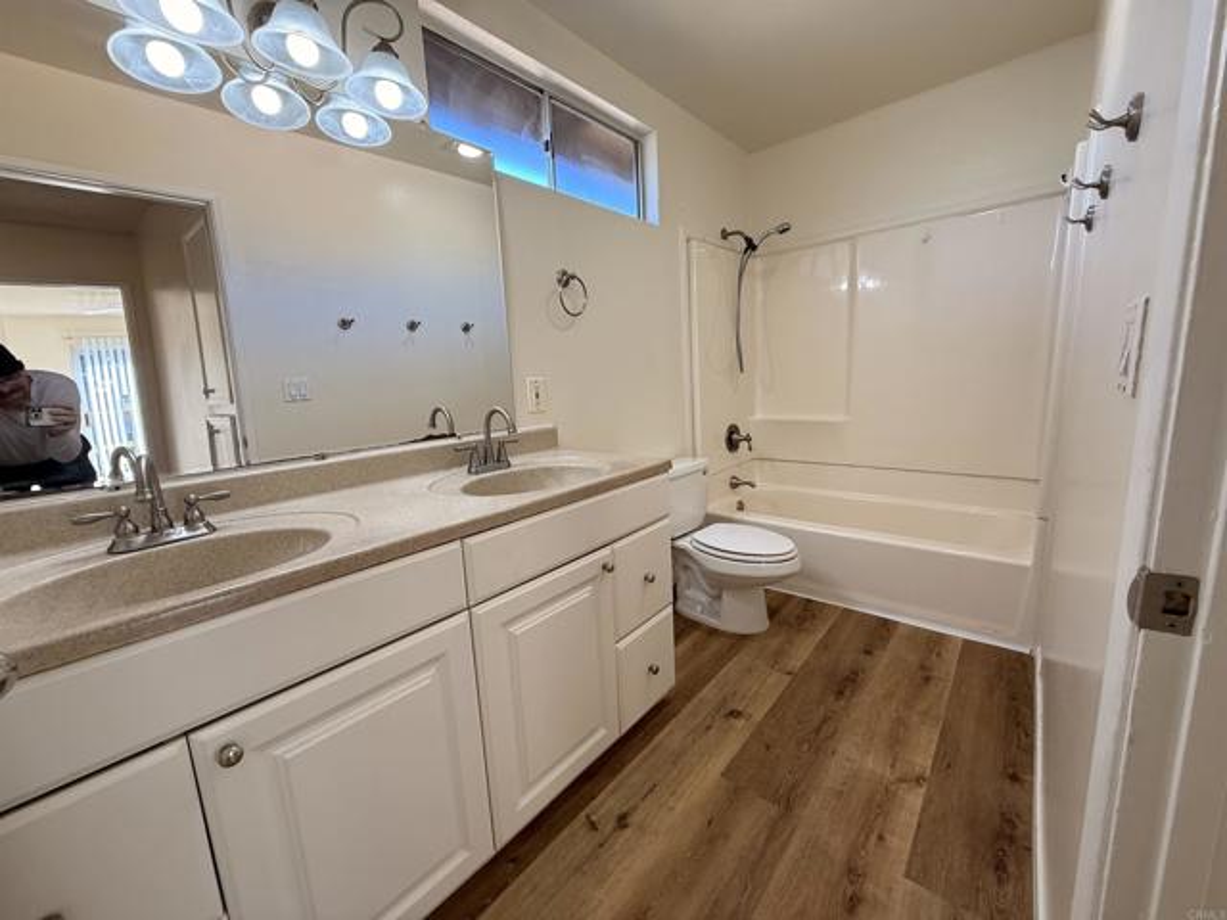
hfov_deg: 102.1
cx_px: 614
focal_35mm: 14
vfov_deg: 85.7
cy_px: 460
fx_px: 496
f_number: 2.2
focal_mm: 2.22
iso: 100
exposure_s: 1/120
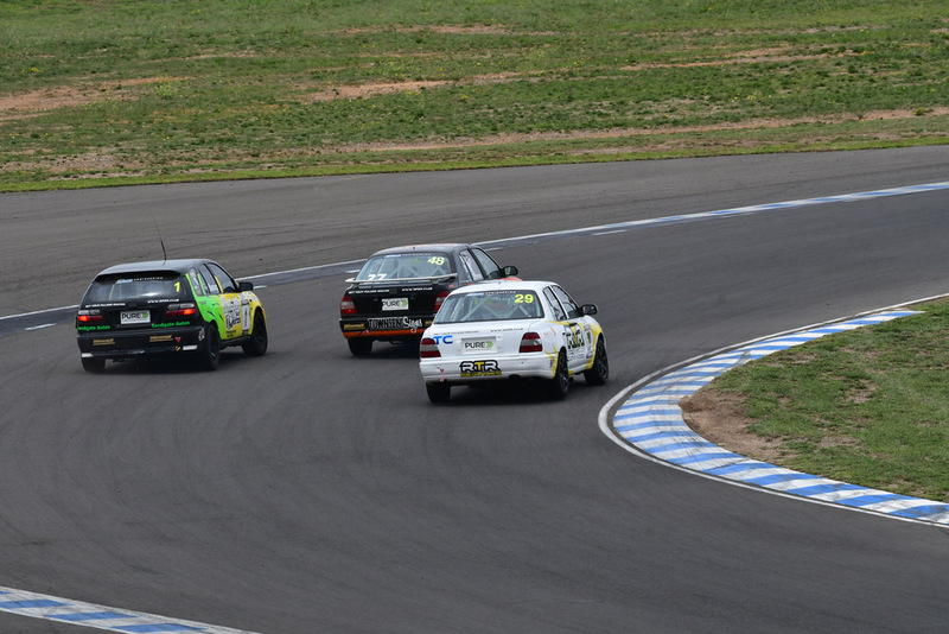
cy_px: 317
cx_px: 474
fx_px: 11075
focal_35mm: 420
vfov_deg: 3.3
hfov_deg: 4.9
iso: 400
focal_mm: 280
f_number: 11
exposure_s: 1/640
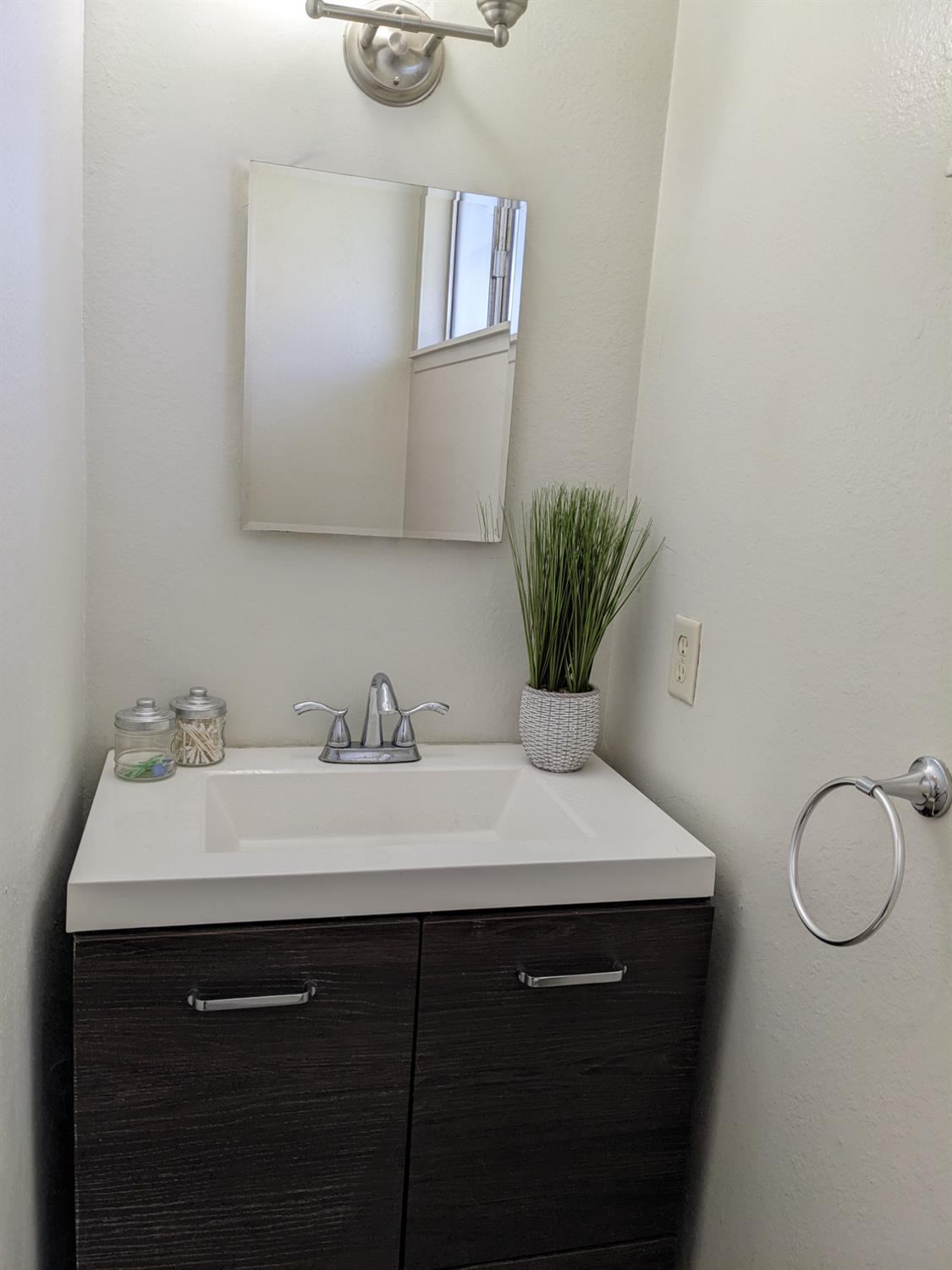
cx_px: 476
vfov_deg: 65.3
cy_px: 635
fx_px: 990
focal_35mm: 27
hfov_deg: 51.4
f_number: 1.73
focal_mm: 4.38
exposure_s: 1/60
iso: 62
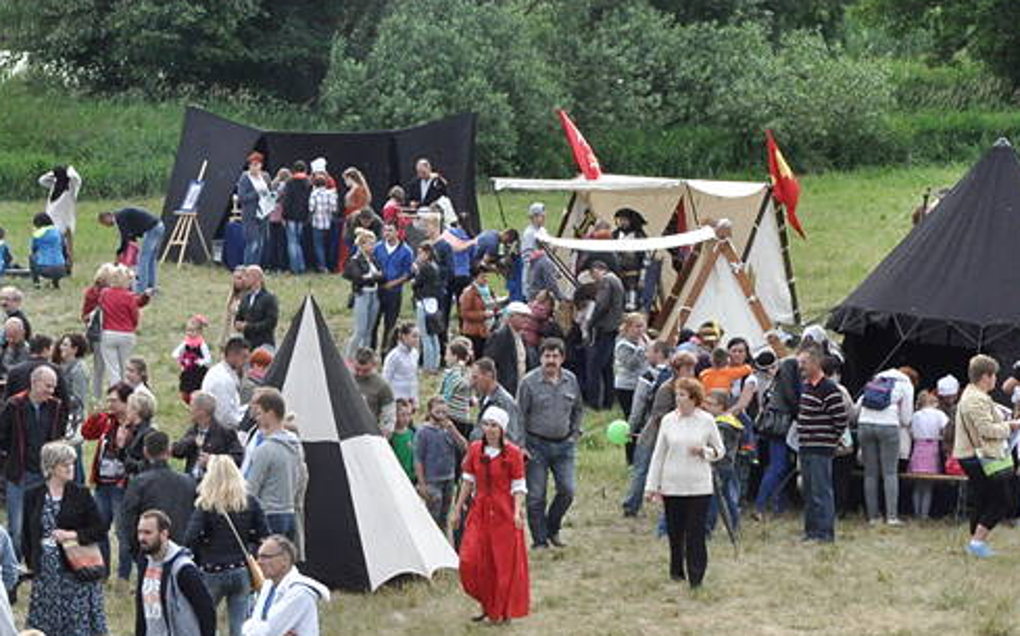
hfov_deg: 11.2
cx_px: 263
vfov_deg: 7.0
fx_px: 5168
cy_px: 385
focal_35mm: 186
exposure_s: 1/160
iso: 1250
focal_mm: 70
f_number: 20
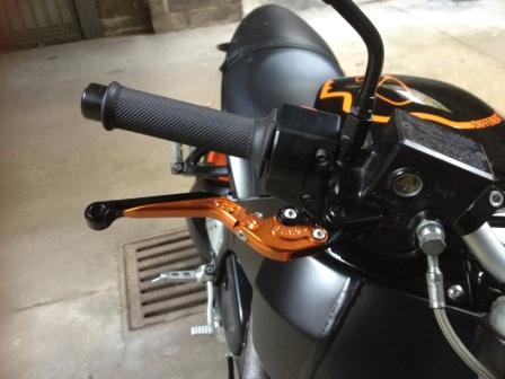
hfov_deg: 52.6
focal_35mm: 35
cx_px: 252
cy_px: 190
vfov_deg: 40.7
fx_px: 511
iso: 400
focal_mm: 4.28
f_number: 2.4
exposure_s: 1/20
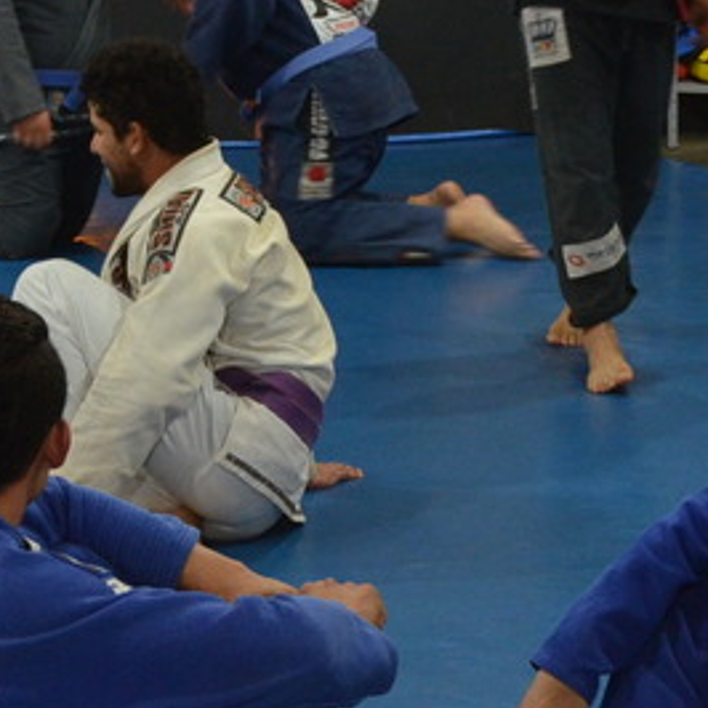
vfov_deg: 12.6
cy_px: 282
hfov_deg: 12.6
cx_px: 314
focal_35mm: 139
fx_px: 3207
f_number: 4
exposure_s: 1/25
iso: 1600
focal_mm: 29
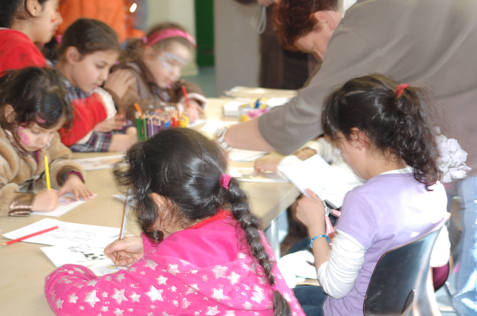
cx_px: 238
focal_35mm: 82
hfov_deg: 24.7
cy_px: 158
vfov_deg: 16.5
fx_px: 1091
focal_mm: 55
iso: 400
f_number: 4
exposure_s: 1/15
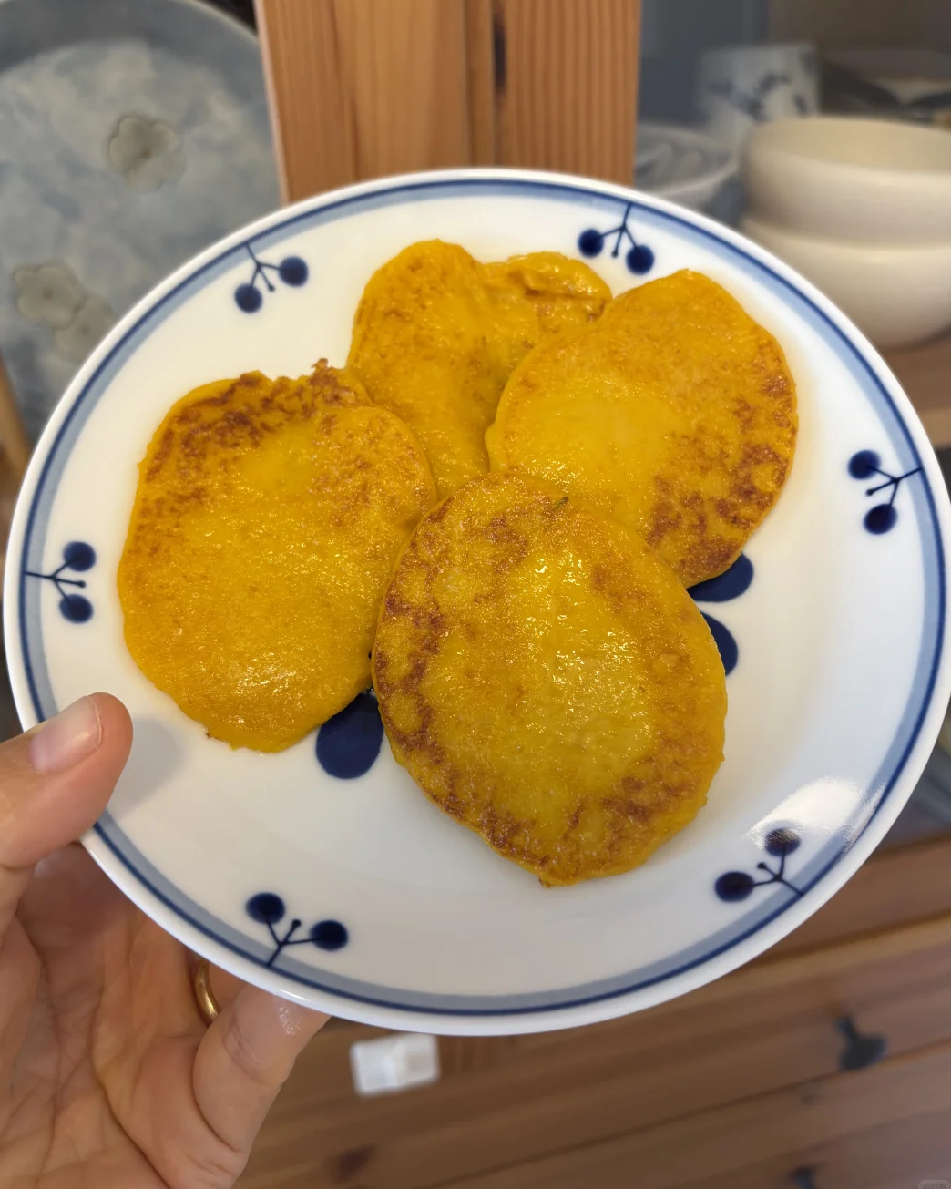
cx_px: 467
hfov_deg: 51.5
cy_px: 548
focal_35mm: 28
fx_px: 985
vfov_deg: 62.1
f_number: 1.6
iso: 80
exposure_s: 1/50
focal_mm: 5.96
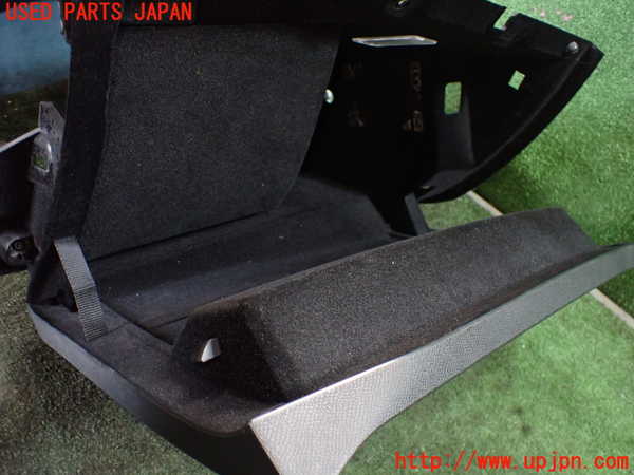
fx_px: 549
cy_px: 238
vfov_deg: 46.8
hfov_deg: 60.0
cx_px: 317
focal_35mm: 30
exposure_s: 1/60
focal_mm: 5.4
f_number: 2.3
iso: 800
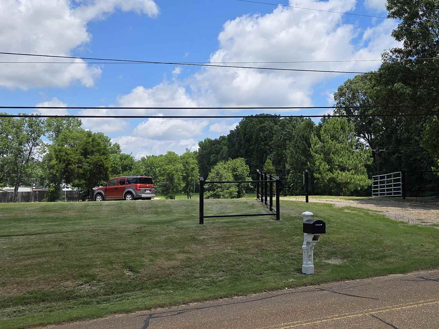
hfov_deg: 39.8
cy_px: 154
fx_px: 596
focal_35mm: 47
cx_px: 303
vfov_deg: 30.9
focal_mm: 5.4
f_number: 1.8
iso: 80
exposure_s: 1/5004
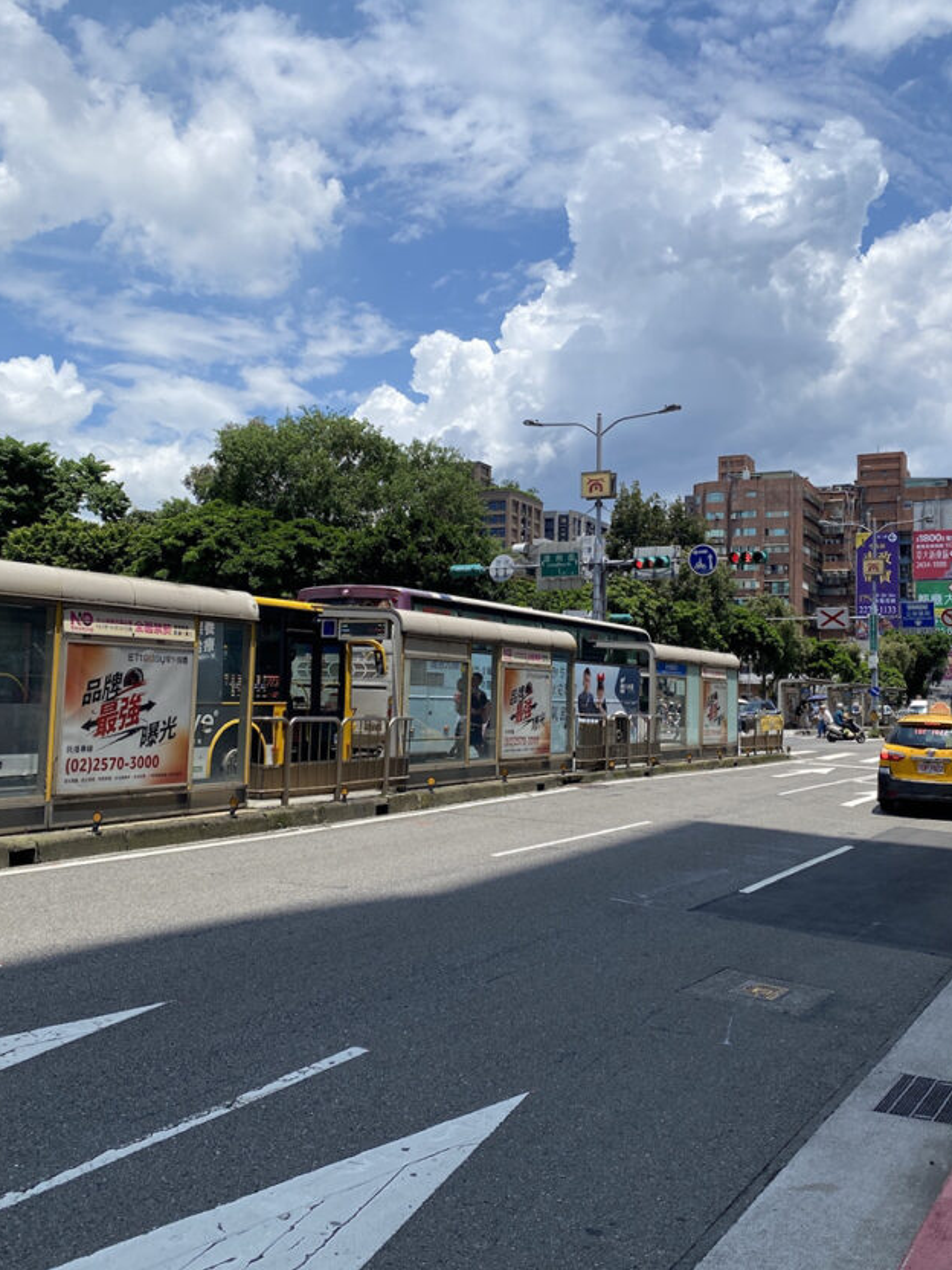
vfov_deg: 56.8
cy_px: 598
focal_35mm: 32
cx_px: 569
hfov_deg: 43.9
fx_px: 1173
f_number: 1.8
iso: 32
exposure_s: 1/4274
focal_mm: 4.25
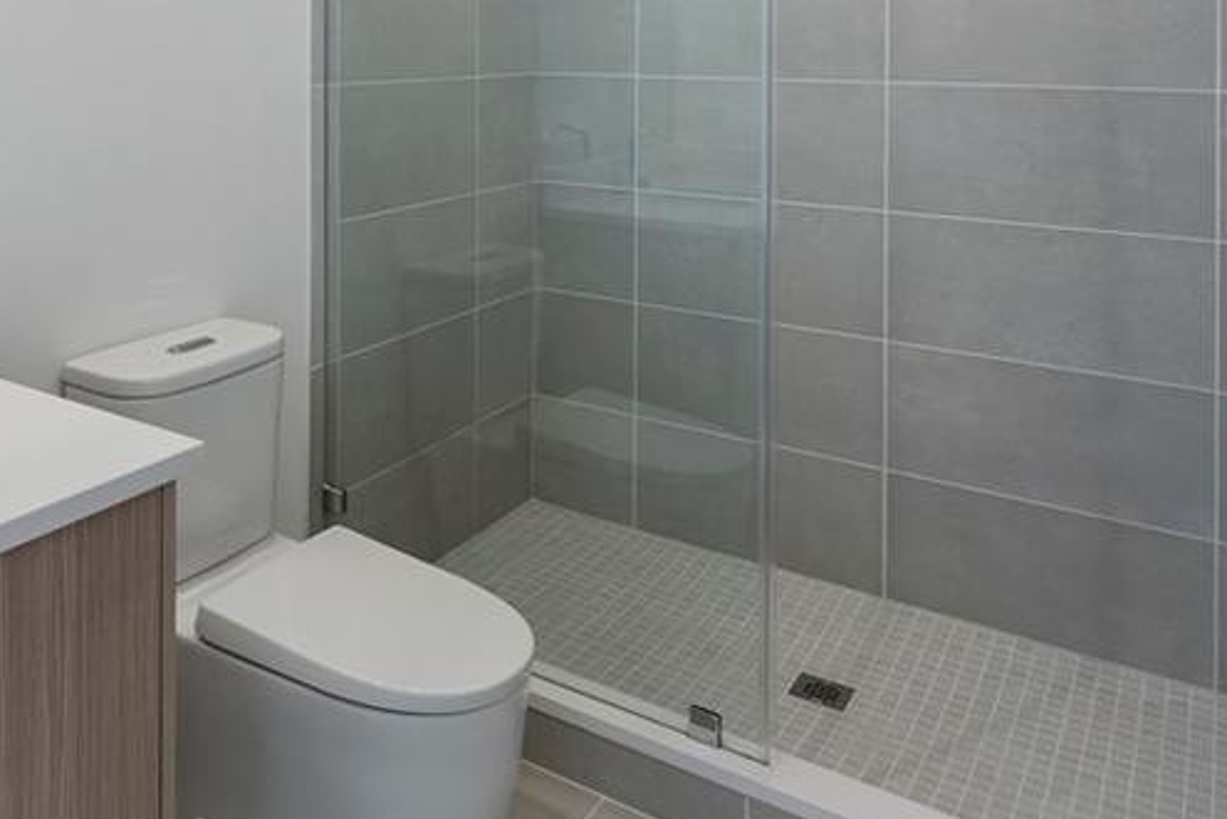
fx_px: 1125
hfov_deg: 54.5
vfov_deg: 36.0
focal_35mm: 33
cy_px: -2
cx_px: 307
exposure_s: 1/30
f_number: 8
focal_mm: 16
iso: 640
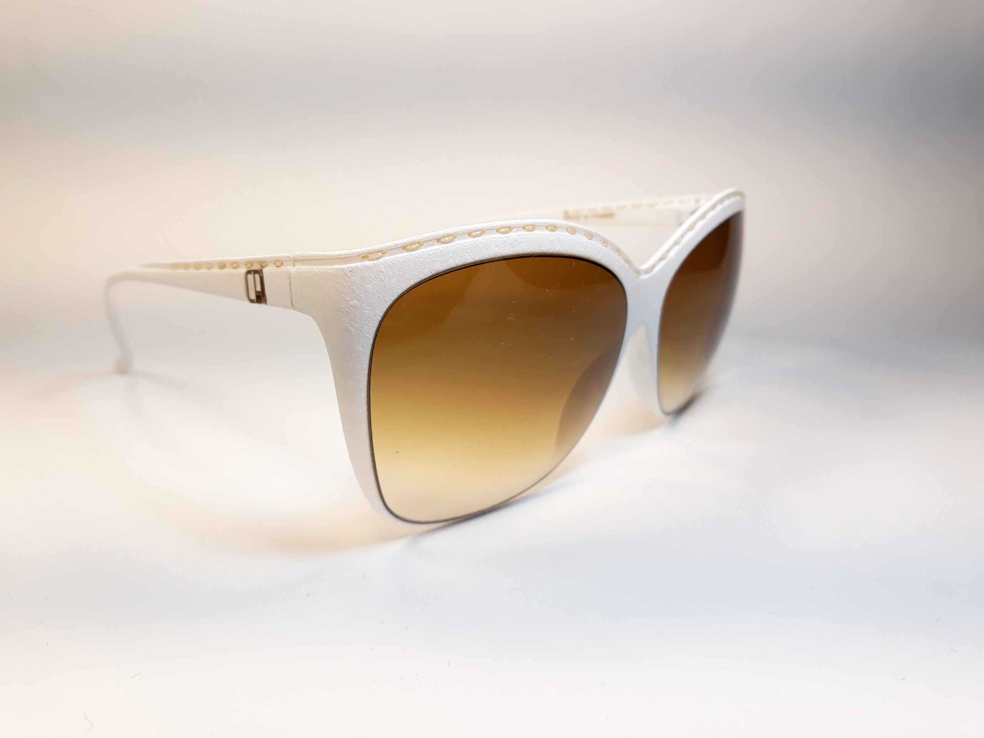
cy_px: 369
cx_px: 492
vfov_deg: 51.4
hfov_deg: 65.3
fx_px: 768
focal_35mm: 27
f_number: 1.7
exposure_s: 1/305
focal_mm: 3.71
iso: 40
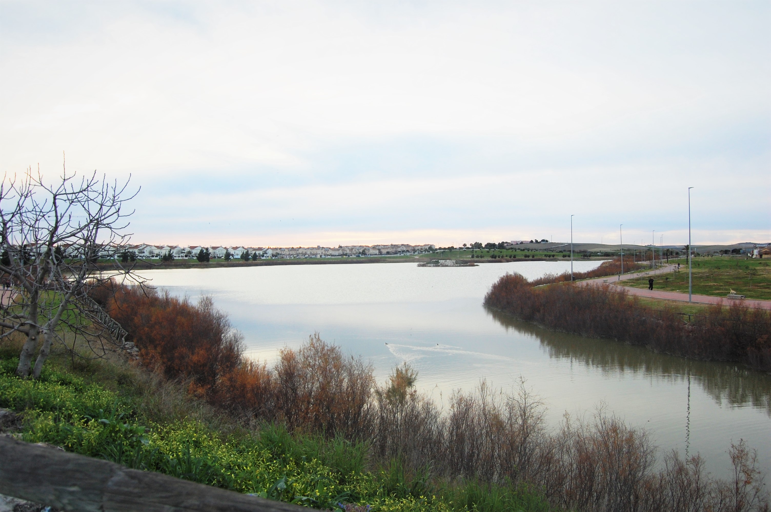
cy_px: 256
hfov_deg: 67.4
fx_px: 578
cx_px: 386
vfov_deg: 47.8
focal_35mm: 27
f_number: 5.6
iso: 220
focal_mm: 18
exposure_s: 1/125
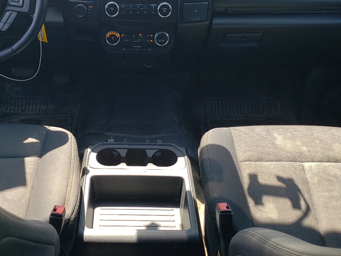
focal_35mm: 43
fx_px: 424
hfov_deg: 43.4
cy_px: 96
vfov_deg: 33.5
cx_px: 124
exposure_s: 1/312
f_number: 1.5
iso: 50
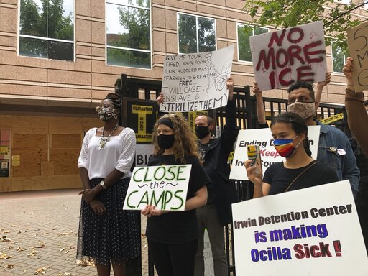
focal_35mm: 28
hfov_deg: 63.4
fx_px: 298
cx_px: 184
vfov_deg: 49.7
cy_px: 138
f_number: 1.8
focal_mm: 3.99
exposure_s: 1/120
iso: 32
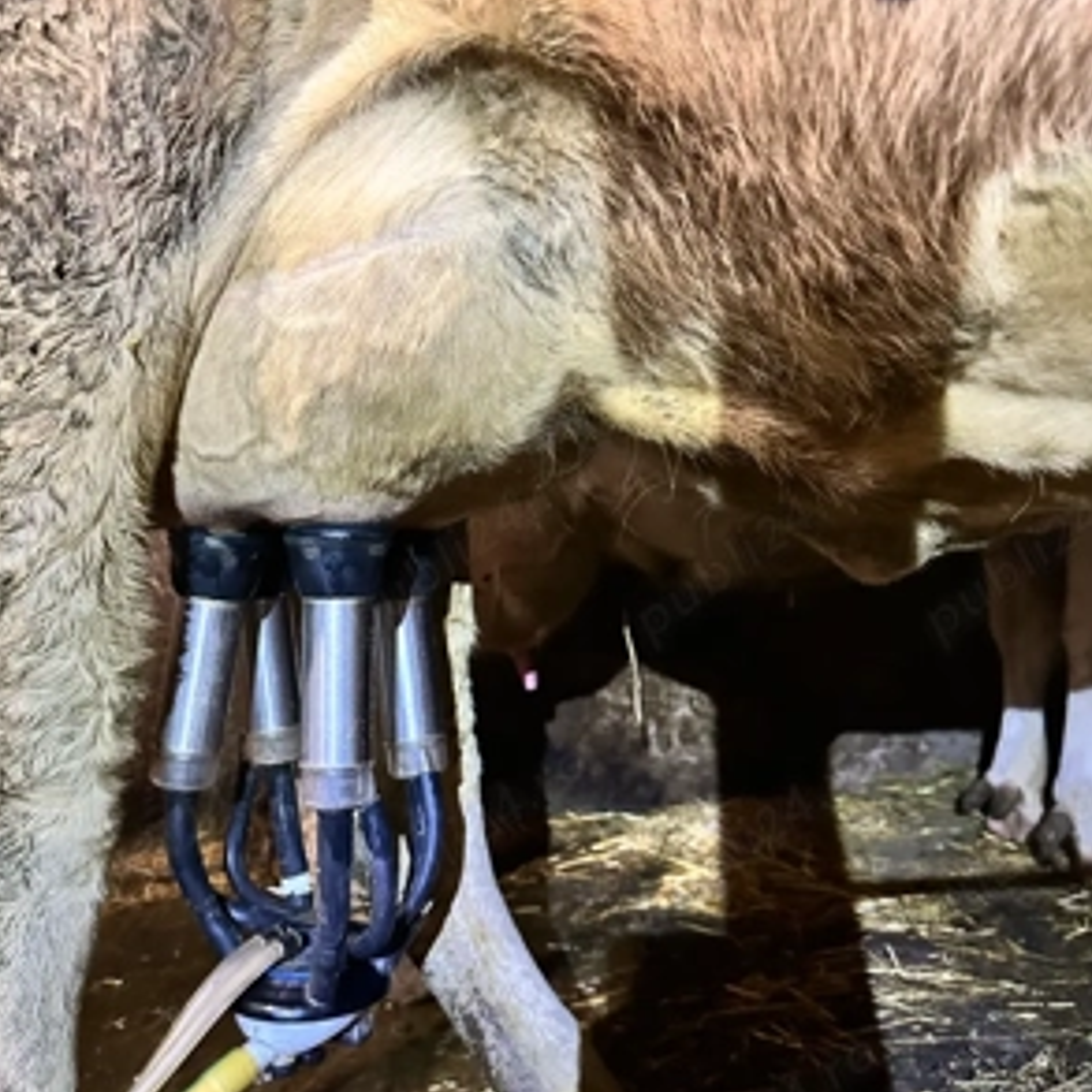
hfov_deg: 55.6
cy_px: 593
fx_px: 1035
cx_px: 540
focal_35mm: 29
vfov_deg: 55.6
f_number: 1.78
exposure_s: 1/39
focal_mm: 6.86
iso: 1000
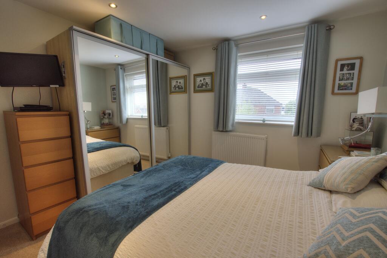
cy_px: 129
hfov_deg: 100.4
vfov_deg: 77.3
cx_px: 194
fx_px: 161
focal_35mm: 15
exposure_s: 1/30
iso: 400
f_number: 8
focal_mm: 10
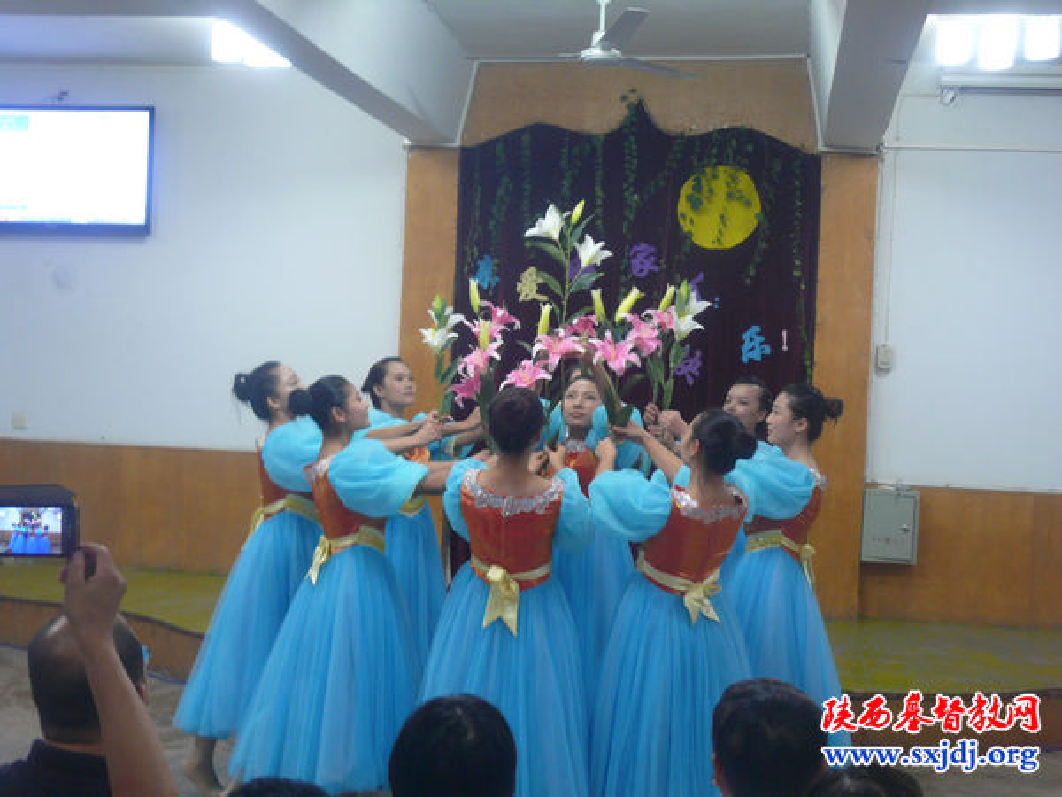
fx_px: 1534
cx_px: 531
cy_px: 398
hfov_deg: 38.2
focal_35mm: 50
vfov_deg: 29.1
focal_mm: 10.7
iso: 200
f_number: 3.2
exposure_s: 1/10
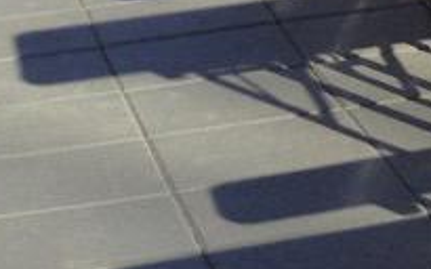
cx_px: 1200
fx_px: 2407
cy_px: -492
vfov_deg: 6.0
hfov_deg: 8.8
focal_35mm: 205
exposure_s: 1/919
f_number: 2.4
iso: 50
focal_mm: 4.12
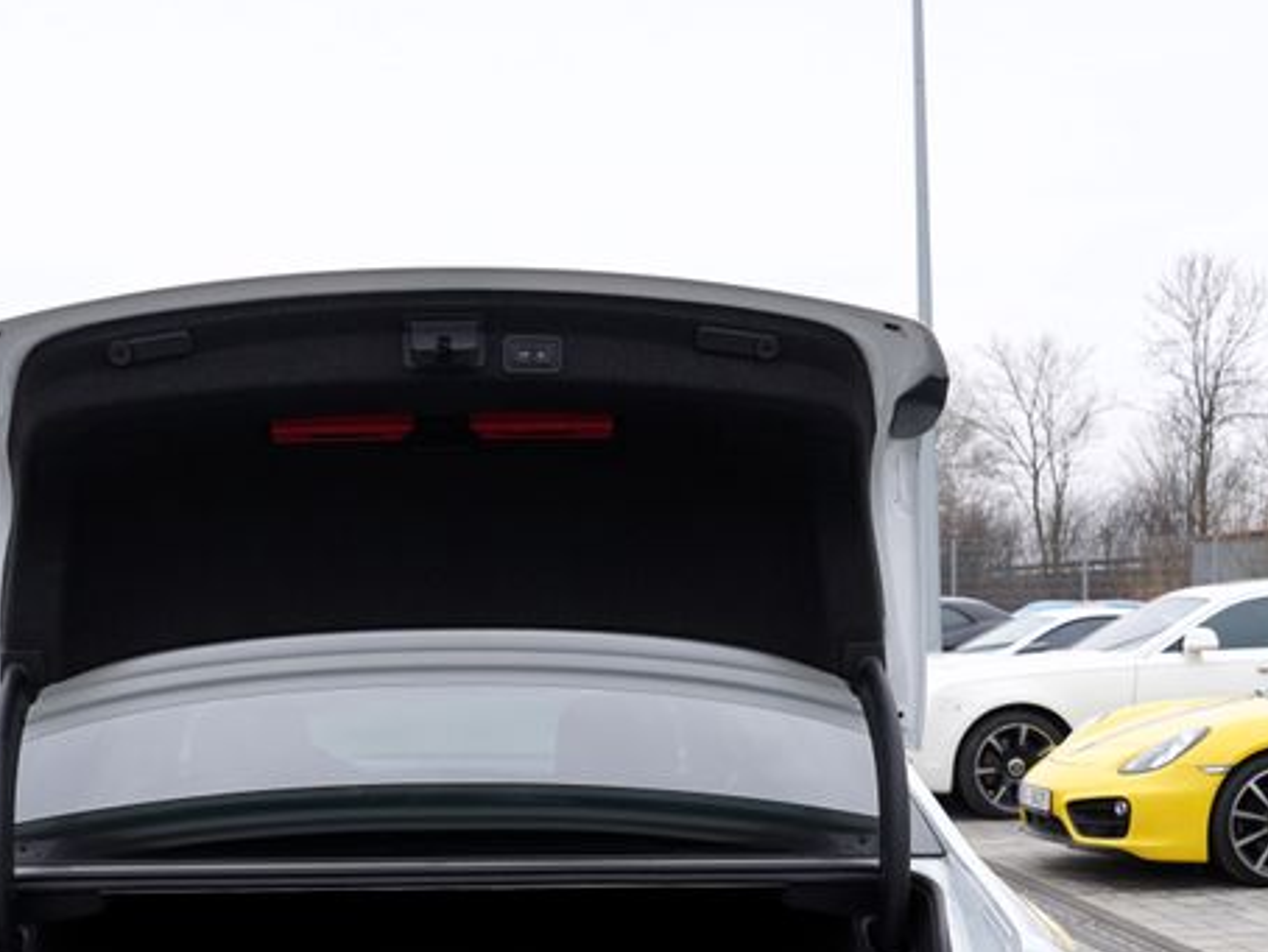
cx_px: 447
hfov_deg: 36.5
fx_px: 1906
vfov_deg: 26.6
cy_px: 938
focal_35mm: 52
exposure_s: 1/125
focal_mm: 24
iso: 100
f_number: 5.6
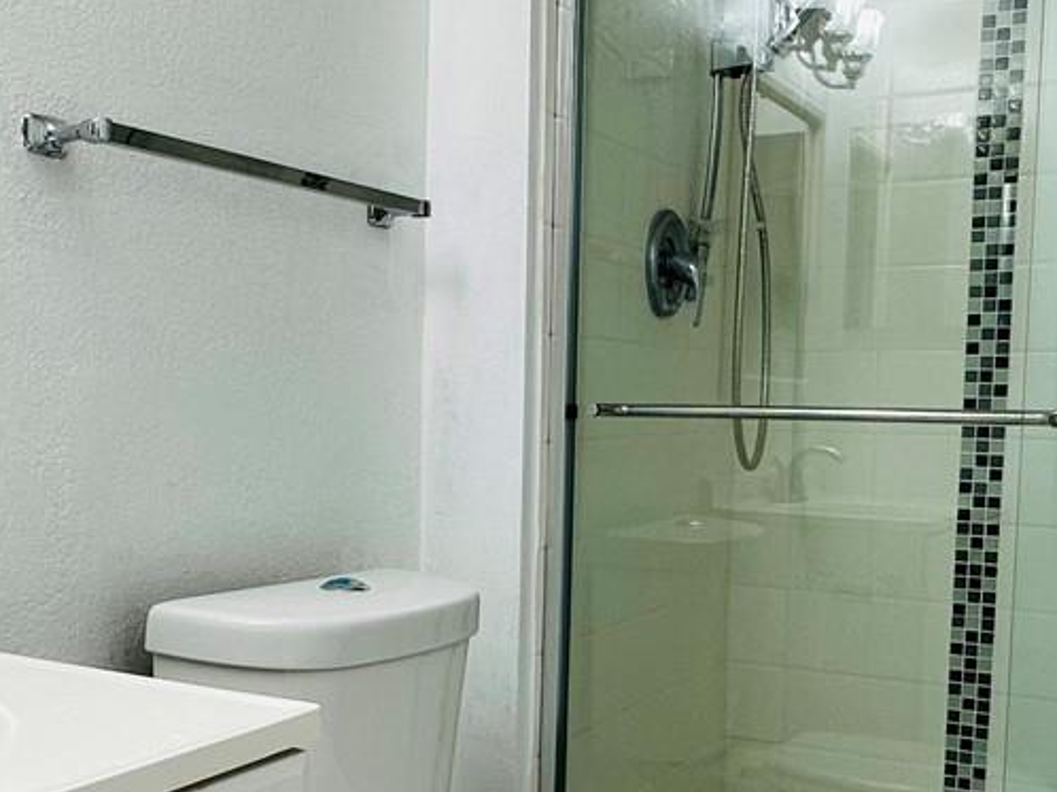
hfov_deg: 41.9
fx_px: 1373
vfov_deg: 31.9
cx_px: 418
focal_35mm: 45
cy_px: 520
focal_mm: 2.22
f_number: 2.2
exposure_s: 1/99
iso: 64
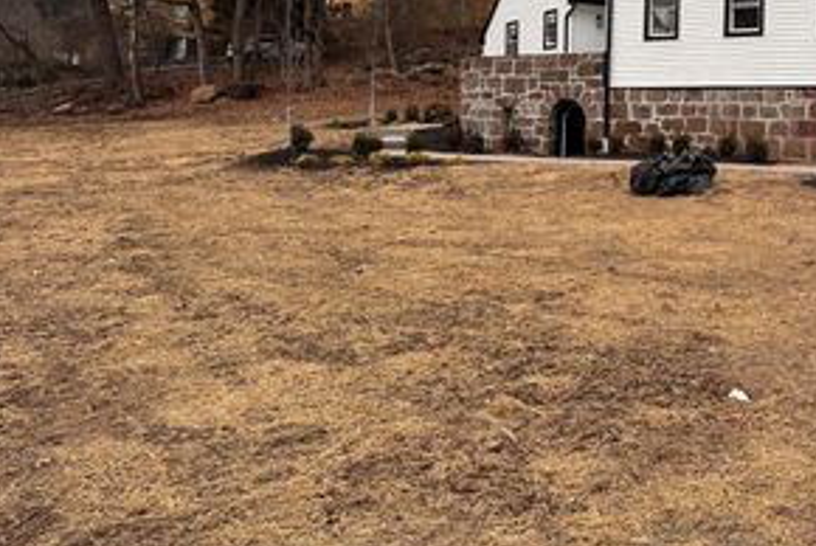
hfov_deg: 44.0
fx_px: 976
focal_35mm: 43
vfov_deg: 30.4
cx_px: 602
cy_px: 97
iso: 80
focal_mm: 6.76
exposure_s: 1/2041
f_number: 1.78
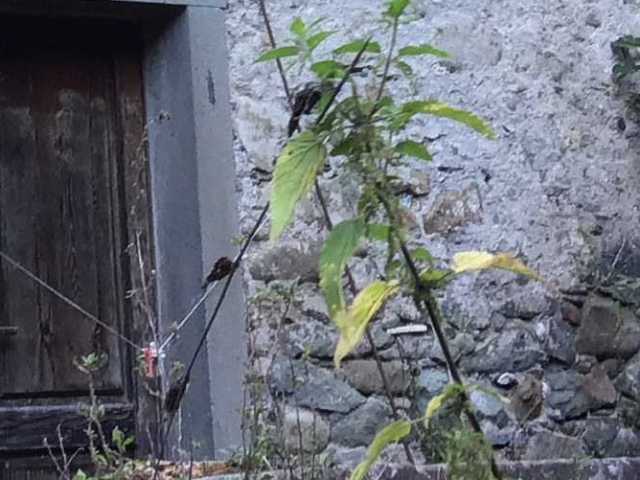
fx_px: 2404
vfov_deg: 10.8
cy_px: -355
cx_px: 132
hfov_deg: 15.1
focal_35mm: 130
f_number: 2.4
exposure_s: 1/50
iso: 25
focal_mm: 3.3
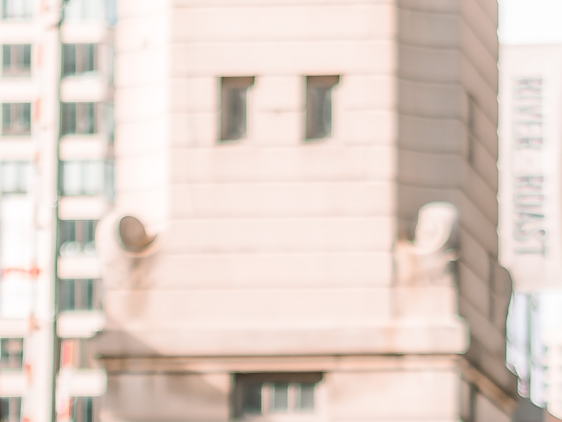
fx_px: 5536
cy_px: 817
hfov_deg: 5.8
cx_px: 474
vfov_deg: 4.3
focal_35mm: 341
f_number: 1.8
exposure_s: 1/640
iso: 64
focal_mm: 50
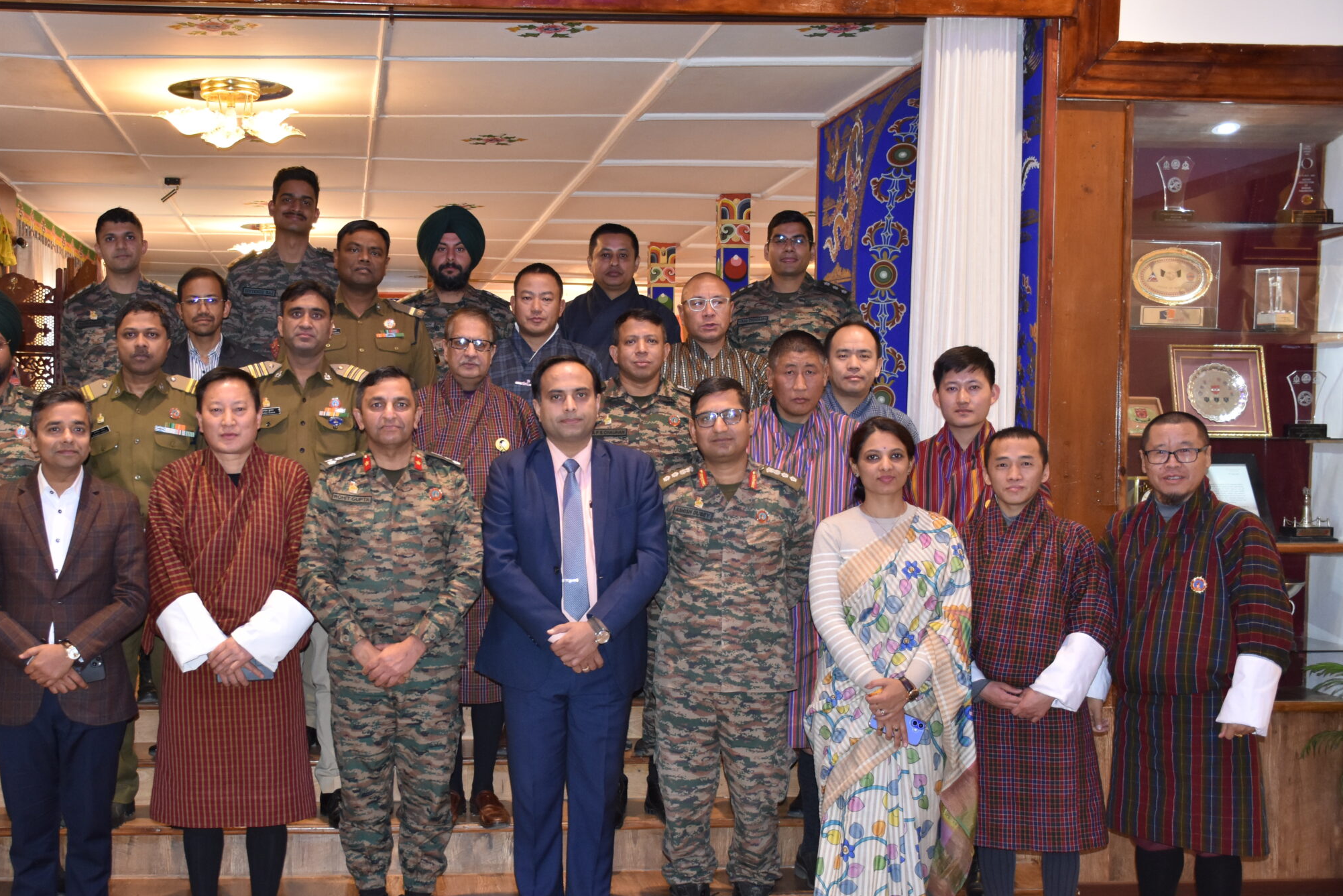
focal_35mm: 46
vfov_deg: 29.2
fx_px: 1716
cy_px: 514
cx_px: 490
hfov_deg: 42.4
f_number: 3.8
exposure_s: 1/60
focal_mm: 24
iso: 900
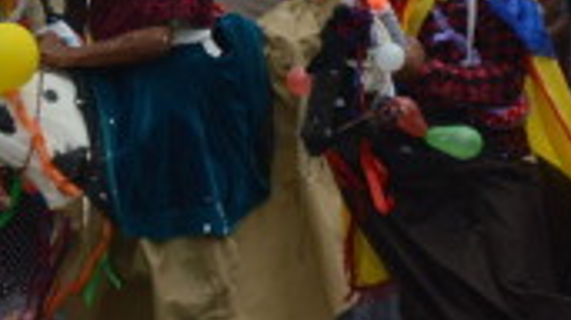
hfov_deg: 2.8
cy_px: 67
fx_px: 11623
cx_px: 164
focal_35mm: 768
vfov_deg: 1.6
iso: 100
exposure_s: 1/800
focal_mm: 200
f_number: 5.6
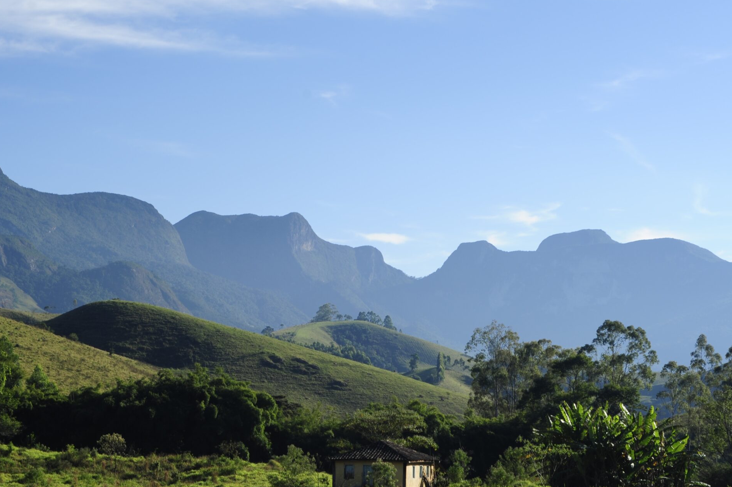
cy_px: 233
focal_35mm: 88
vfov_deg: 15.5
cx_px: 349
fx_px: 1788
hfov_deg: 23.1
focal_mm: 65
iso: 200
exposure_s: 1/100
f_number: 10
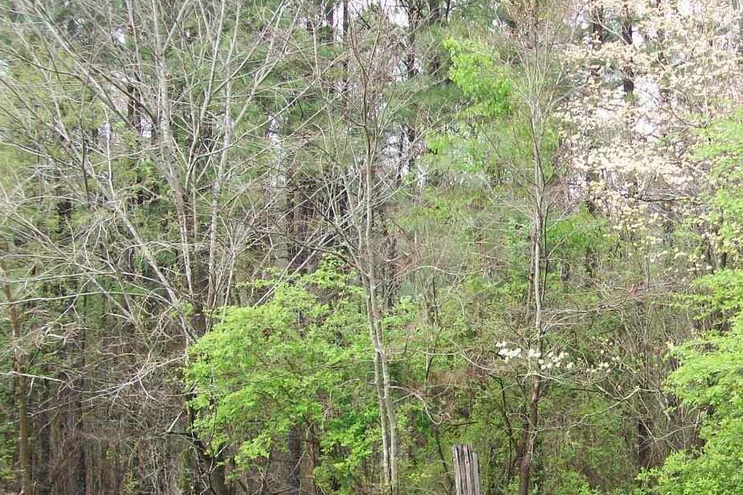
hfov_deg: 30.9
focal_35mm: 64
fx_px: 1321
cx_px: 550
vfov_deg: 21.1
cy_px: 345
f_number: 2.7
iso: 80
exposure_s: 1/176
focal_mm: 6
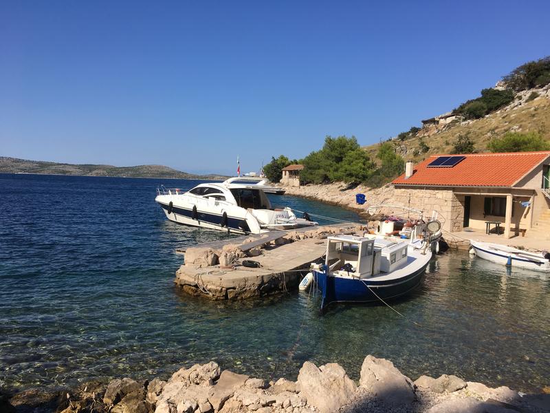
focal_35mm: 29
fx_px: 461
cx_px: 275
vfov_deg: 48.2
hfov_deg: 61.7
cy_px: 206
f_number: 2.2
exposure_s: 1/1876
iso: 25
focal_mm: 4.15
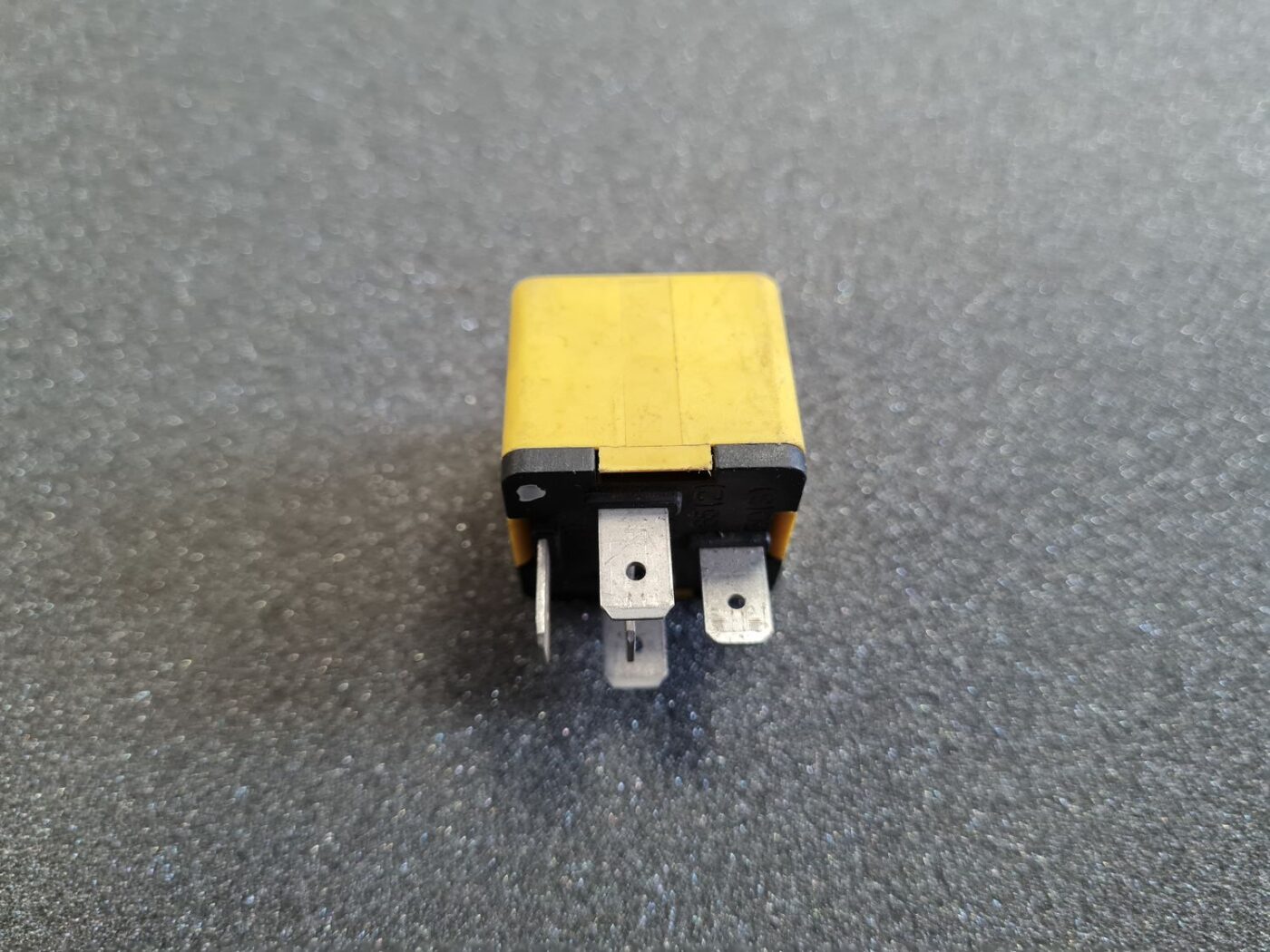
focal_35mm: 26
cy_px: 476
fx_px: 954
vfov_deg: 53.1
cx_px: 635
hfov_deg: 67.3
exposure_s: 1/100
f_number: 1.8
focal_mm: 5.4
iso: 320
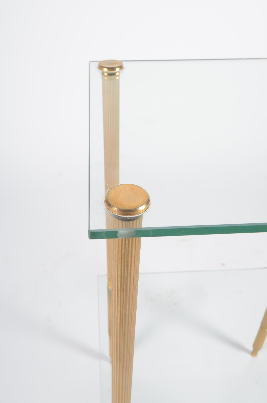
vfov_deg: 53.2
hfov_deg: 36.7
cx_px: 134
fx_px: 402
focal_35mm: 36
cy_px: 202
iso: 100
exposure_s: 1/125
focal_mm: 24
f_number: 11
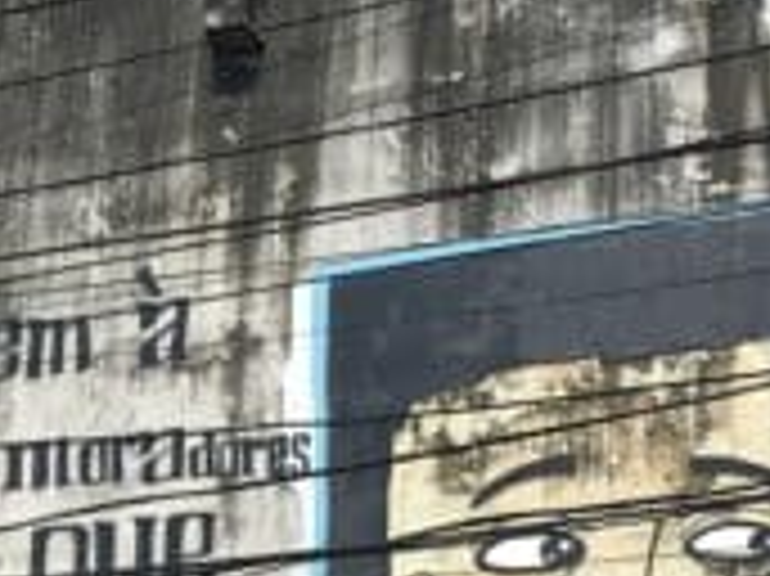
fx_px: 3023
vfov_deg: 10.8
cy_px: 522
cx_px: -225
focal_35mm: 136
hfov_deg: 14.0
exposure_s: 1/605
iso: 25
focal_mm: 4.15
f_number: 2.2
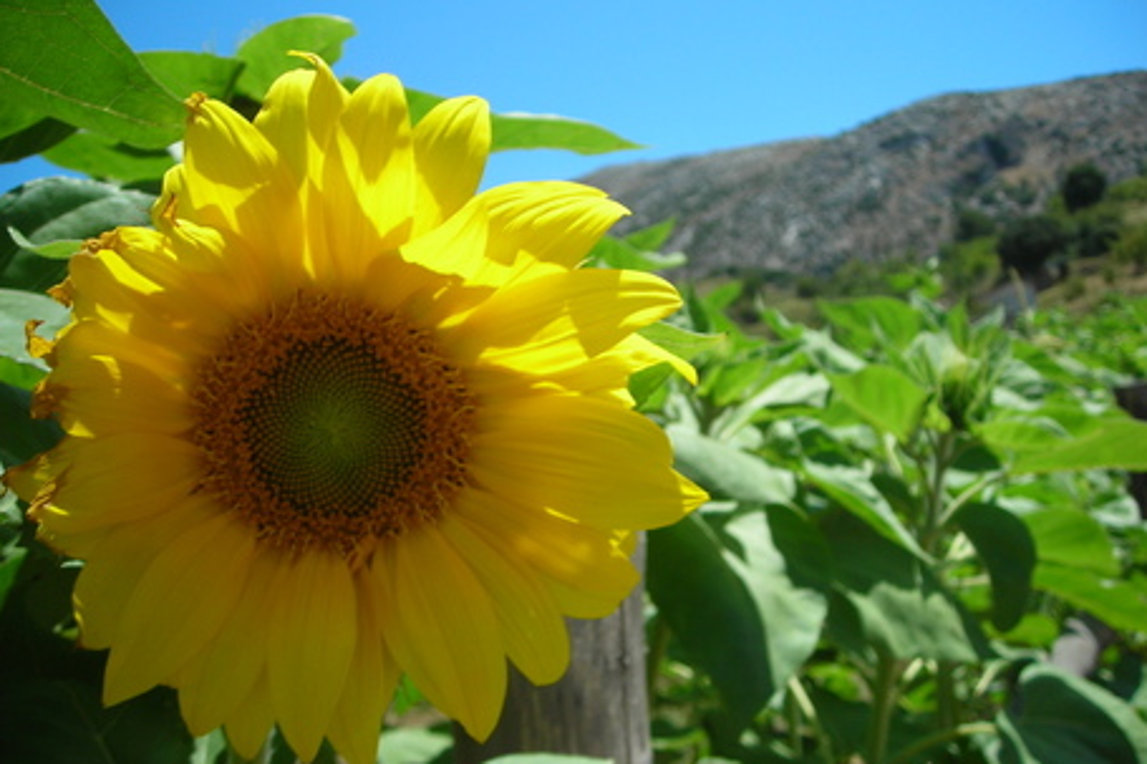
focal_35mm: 40
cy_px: 390
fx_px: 1274
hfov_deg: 48.5
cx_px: 575
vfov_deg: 33.4
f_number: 6.4
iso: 50
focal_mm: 6.3
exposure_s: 1/147
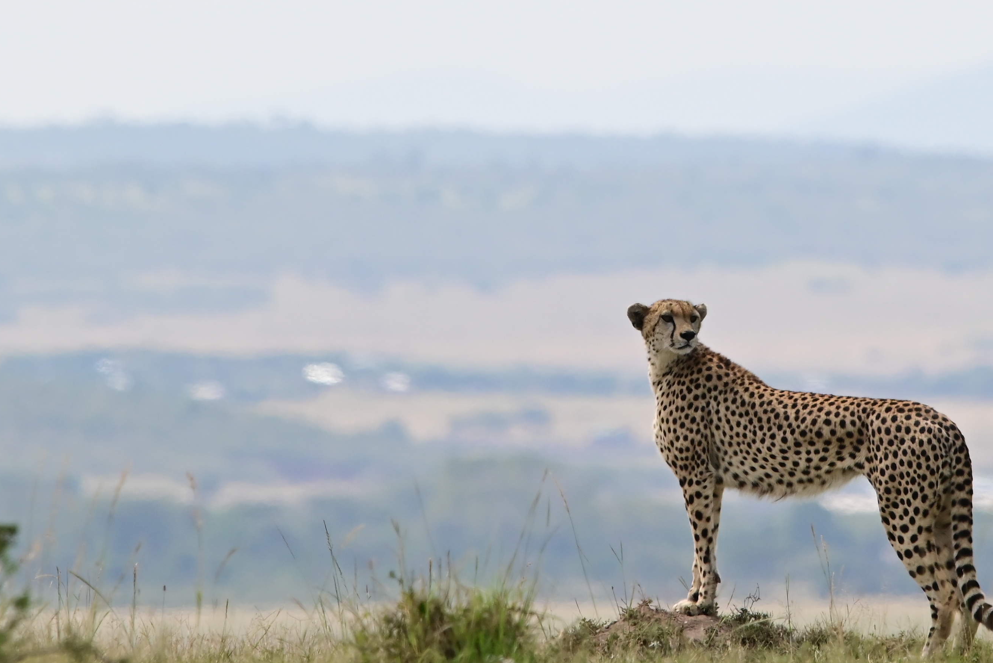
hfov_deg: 1.5
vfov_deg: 1.0
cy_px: 232
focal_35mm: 1357
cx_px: 664
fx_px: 37445
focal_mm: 600
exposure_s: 1/1000
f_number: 13
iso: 800
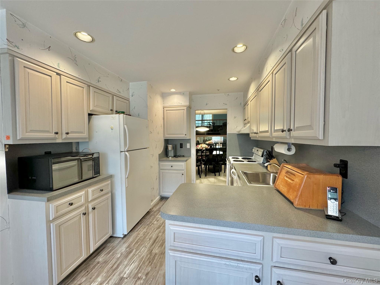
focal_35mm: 14
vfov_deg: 85.7
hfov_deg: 102.1
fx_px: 154
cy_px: 142
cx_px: 190
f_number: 2.2
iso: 200
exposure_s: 1/60
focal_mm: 2.22
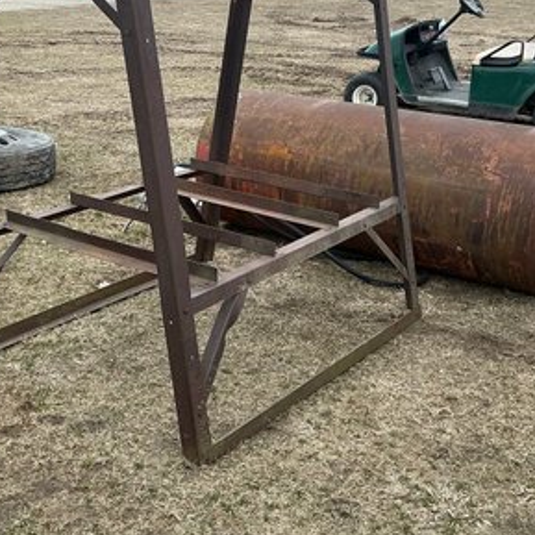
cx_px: 264
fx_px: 944
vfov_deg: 31.6
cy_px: 216
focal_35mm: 54
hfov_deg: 31.6
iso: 25
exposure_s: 1/380
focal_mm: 3
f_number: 1.8
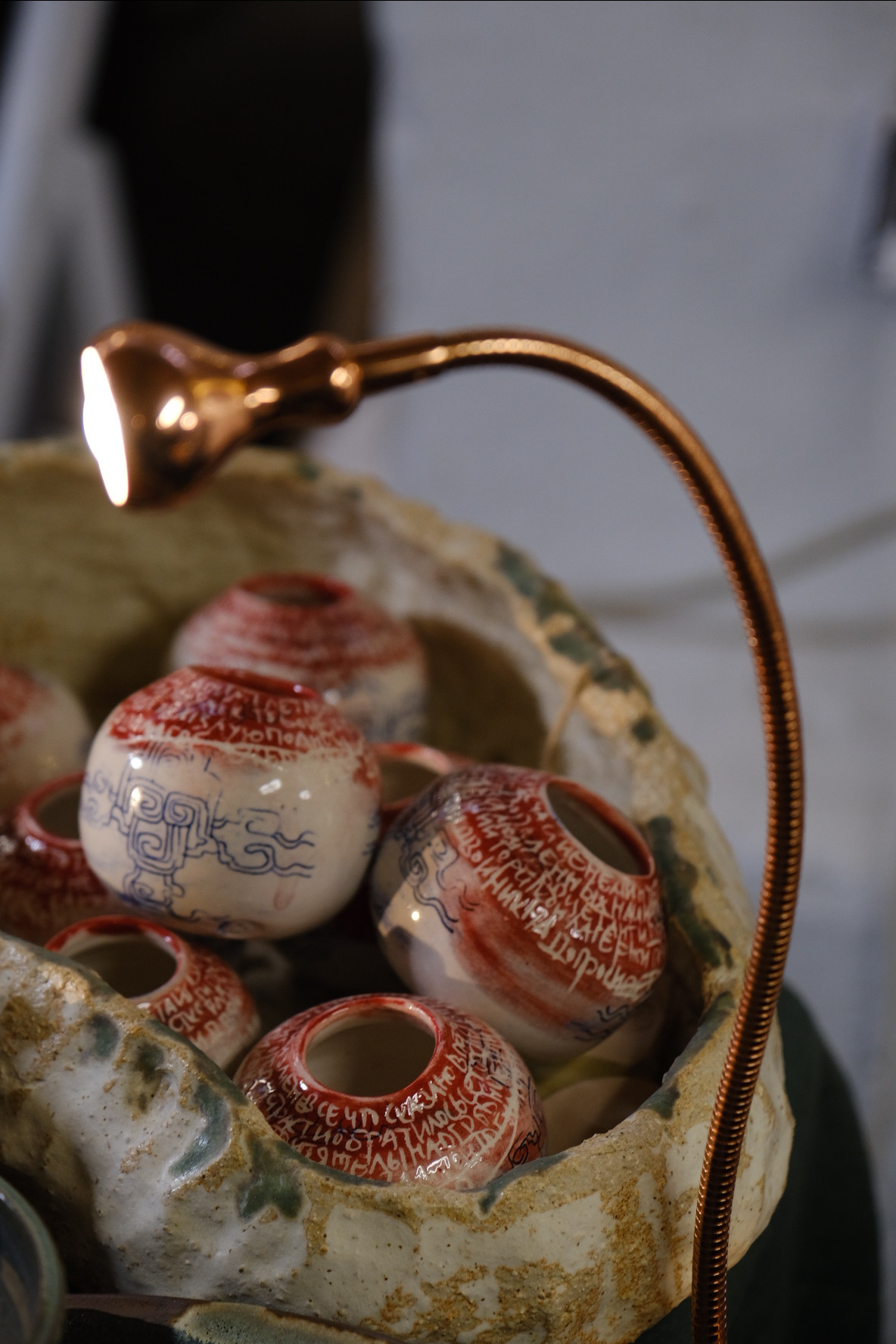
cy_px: 672
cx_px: 448
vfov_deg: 17.1
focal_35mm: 120
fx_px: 4480
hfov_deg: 11.4
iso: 640
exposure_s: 1/30
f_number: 4
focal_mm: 80
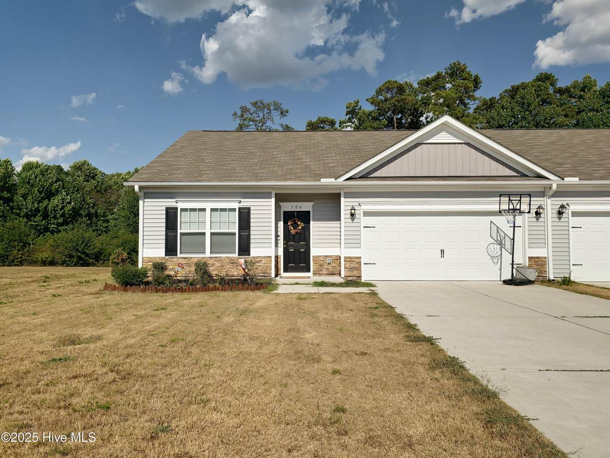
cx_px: 305
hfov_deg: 73.9
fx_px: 405
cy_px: 229
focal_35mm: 23
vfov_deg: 58.9
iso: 10
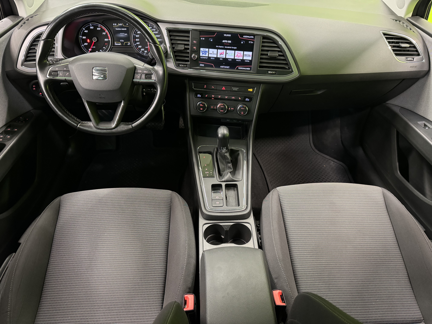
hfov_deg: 71.6
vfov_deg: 56.8
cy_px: 162
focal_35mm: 24
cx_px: 216
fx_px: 300
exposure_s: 1/33
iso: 800
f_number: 1.78
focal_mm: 6.76
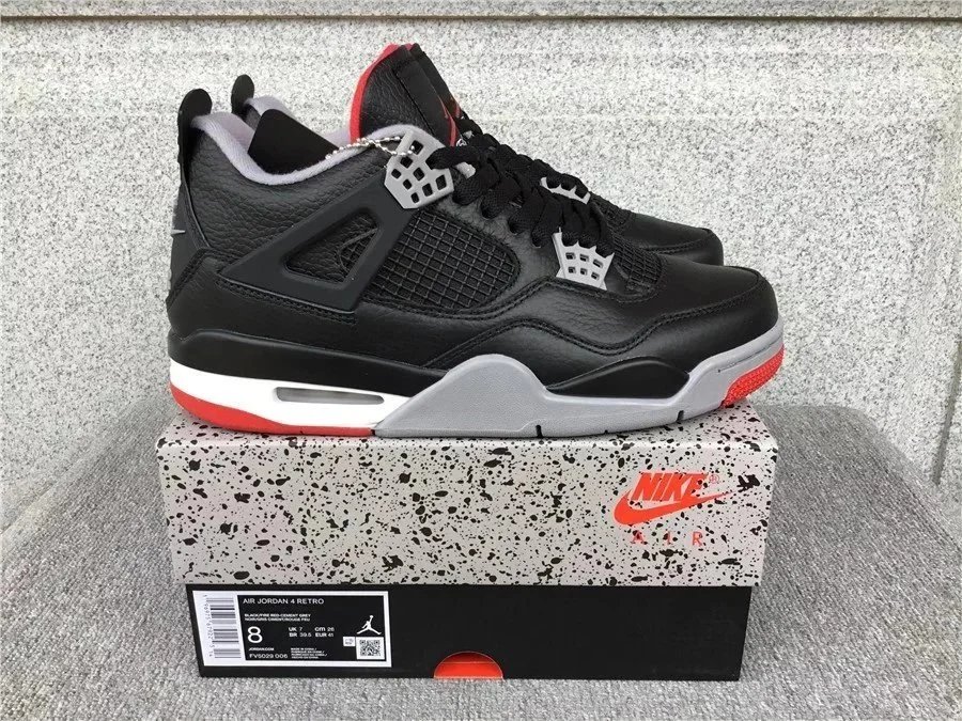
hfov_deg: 58.4
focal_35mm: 31
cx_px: 481
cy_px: 360
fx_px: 862
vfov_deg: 45.4
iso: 25
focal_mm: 3.3
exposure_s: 1/100
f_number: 2.4
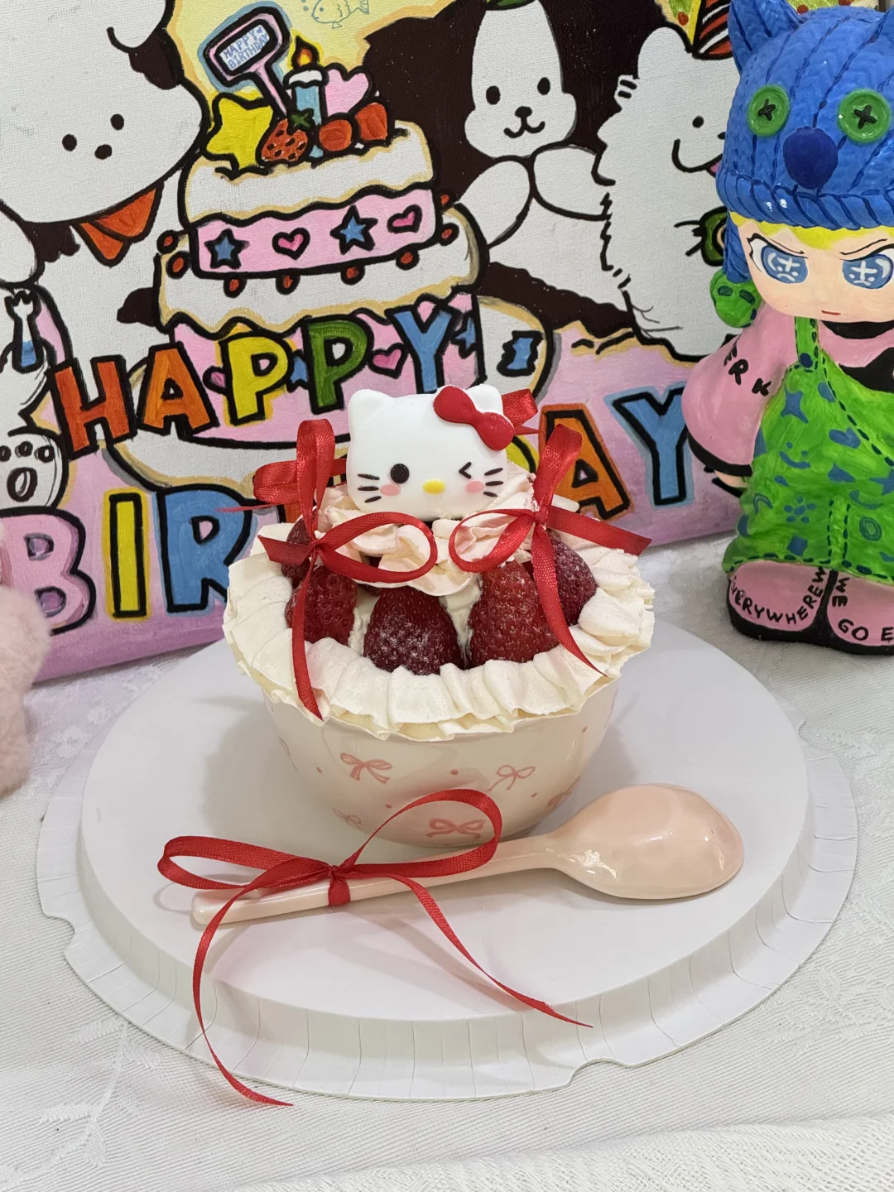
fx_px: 4132
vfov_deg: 16.4
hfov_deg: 12.3
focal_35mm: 120
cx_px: 447
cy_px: 596
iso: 320
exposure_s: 1/100
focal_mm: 15.66
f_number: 2.8
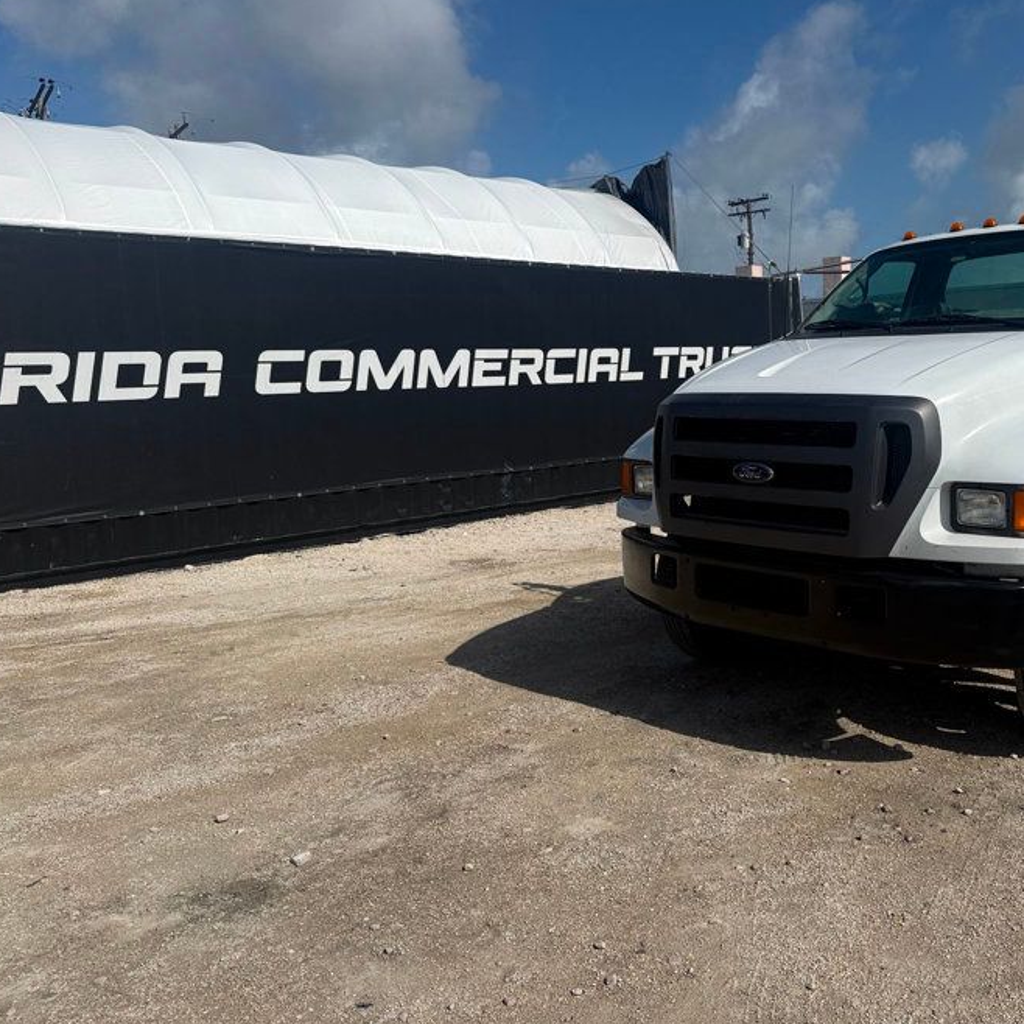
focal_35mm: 33
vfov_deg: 49.7
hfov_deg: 48.7
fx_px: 1104
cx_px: 702
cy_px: 481
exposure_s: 1/10309
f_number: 1.78
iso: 80
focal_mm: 6.76
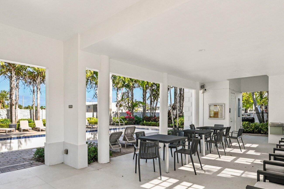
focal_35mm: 22
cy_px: 117
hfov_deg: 78.5
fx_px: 174
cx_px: 136
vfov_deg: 56.6
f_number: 8
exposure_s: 1/4000
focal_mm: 14
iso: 3200
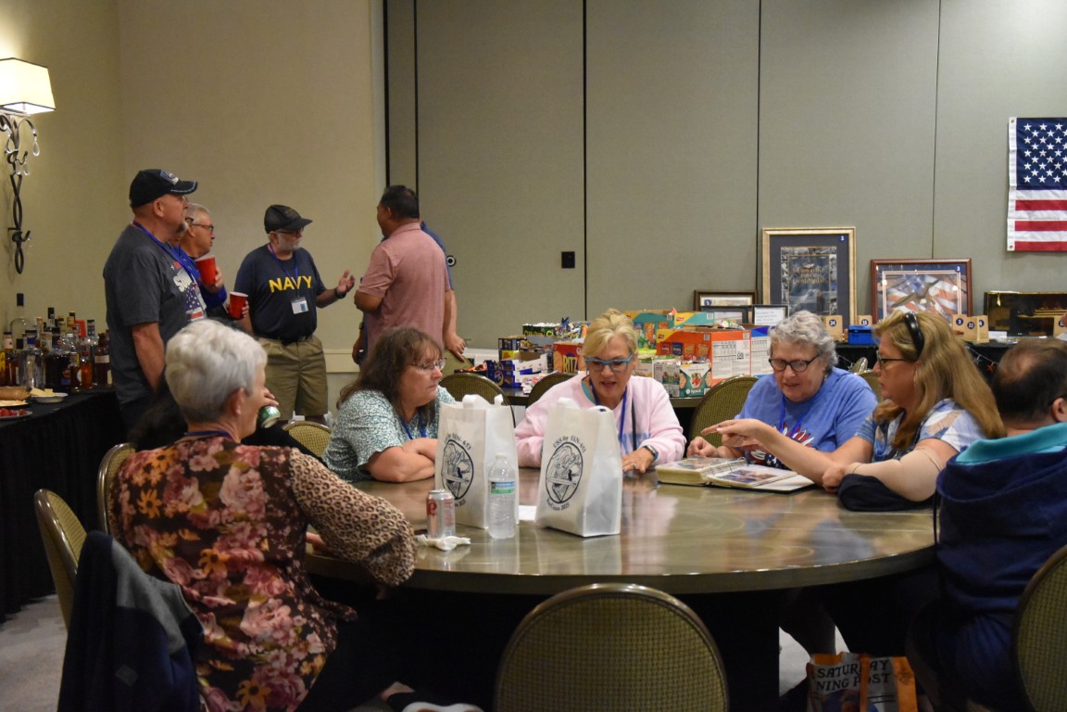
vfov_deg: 23.8
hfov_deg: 35.1
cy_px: 356
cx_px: 534
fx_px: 1689
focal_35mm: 57
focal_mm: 38
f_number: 4.5
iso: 5600
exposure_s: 1/60
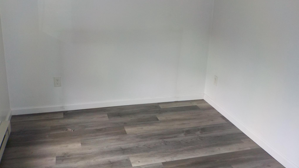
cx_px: 150
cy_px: 68
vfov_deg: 35.5
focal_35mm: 33
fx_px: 262
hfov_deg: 59.5
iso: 200
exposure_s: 1/30
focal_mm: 4.1
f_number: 3.3
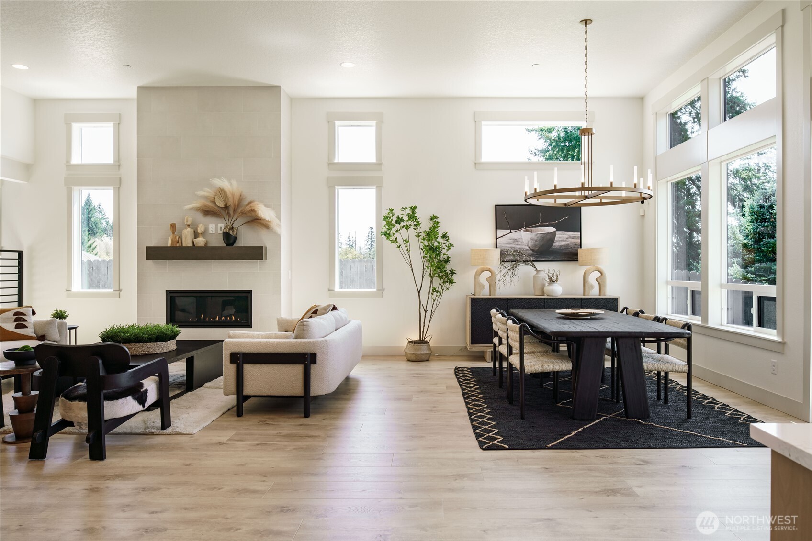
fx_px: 541
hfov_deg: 73.7
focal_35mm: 24
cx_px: 406
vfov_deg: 53.1
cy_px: 270
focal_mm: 24
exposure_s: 1/50
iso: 200
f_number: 8
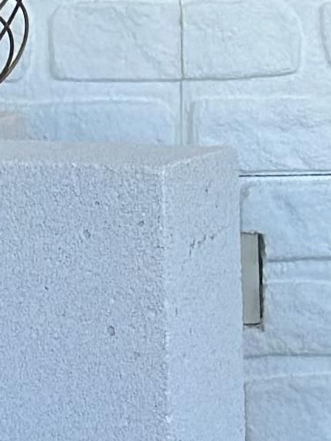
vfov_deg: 5.8
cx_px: -582
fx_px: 4324
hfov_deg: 4.3
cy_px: -91
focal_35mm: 339
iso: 80
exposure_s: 1/335
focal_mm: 6.86
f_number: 1.78
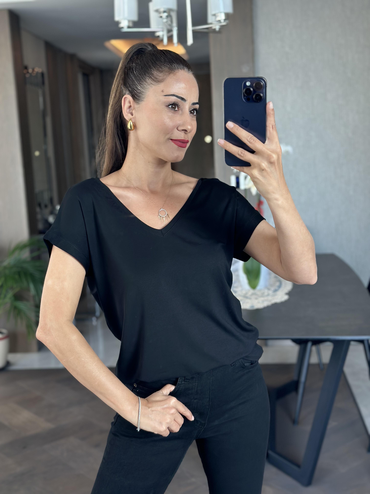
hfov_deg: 30.3
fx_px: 684
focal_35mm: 48
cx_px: 185
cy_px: 247
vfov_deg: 39.7
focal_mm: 6.86
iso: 125
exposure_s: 1/60
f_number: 1.78
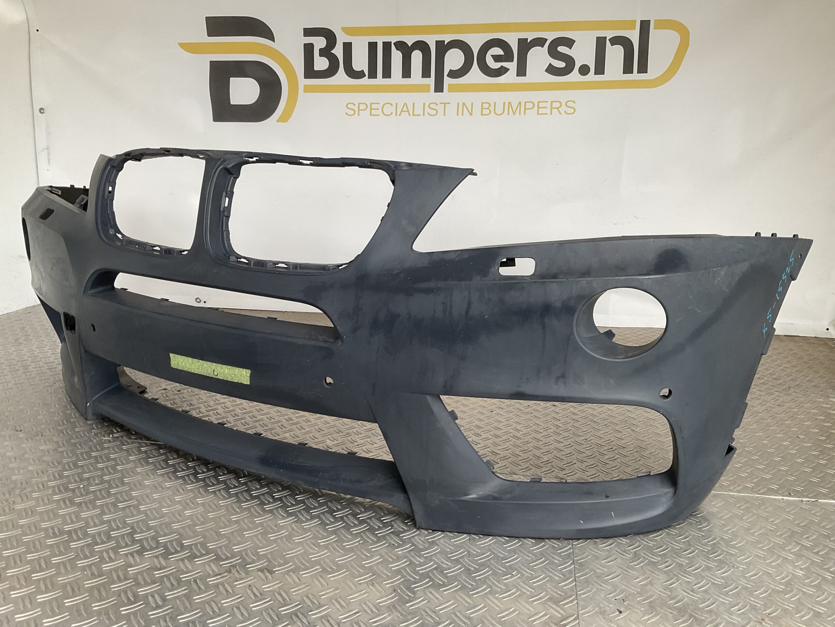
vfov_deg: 48.2
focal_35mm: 29
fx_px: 700
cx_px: 418
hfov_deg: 61.7
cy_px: 314
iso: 32
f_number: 1.8
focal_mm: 3
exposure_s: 1/100
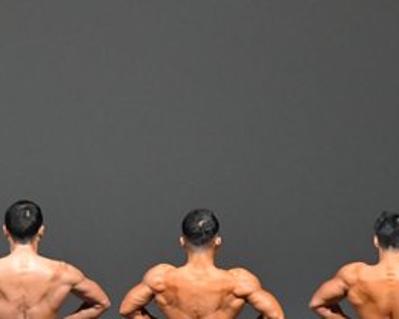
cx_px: 194
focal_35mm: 486
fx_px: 5739
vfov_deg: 3.2
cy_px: 347
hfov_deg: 4.0
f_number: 5.6
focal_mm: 116
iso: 5000
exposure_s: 1/400
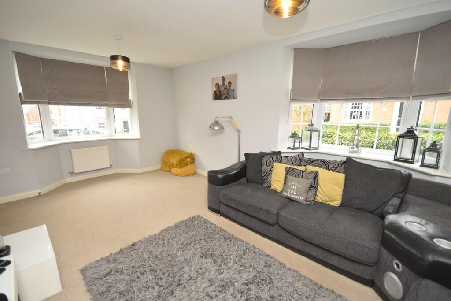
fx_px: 188
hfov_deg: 100.4
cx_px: 226
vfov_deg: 77.3
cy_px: 150
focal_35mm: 15
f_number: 4
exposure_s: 1/60
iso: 800
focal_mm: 10
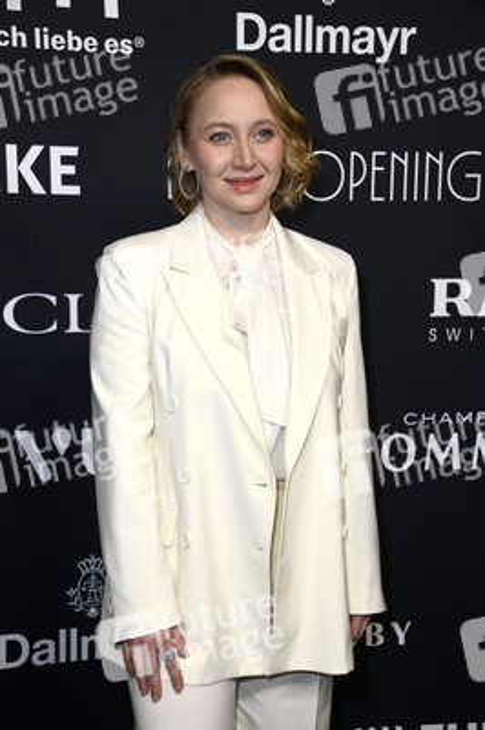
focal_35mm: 62
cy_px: 365
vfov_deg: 32.4
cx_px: 242
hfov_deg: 21.9
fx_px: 1255
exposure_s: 1/250
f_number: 5.6
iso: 500
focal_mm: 62
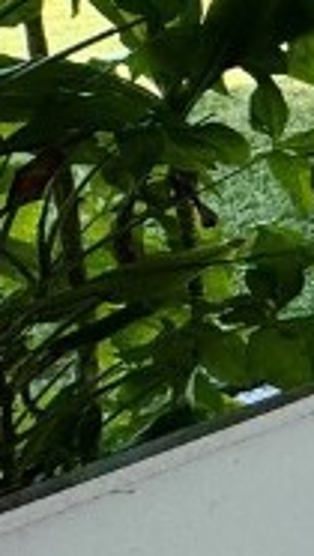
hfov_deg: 7.4
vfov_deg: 23.3
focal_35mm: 84
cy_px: -99
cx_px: 1370
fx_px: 1240
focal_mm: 2.22
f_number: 2.2
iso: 40
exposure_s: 1/428
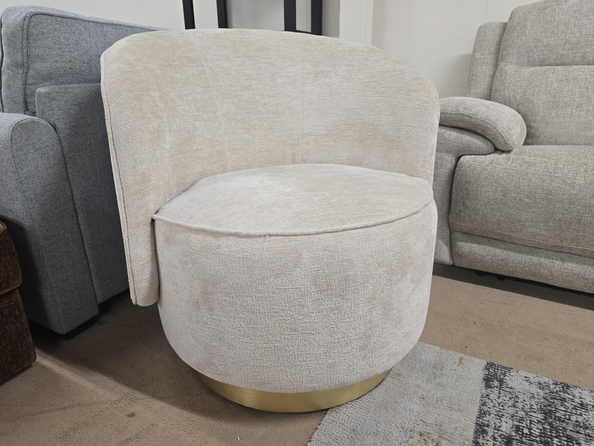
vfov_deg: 58.9
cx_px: 297
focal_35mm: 23
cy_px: 223
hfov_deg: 73.9
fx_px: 395
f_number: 1.7
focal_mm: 6.3
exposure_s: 1/100
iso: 200
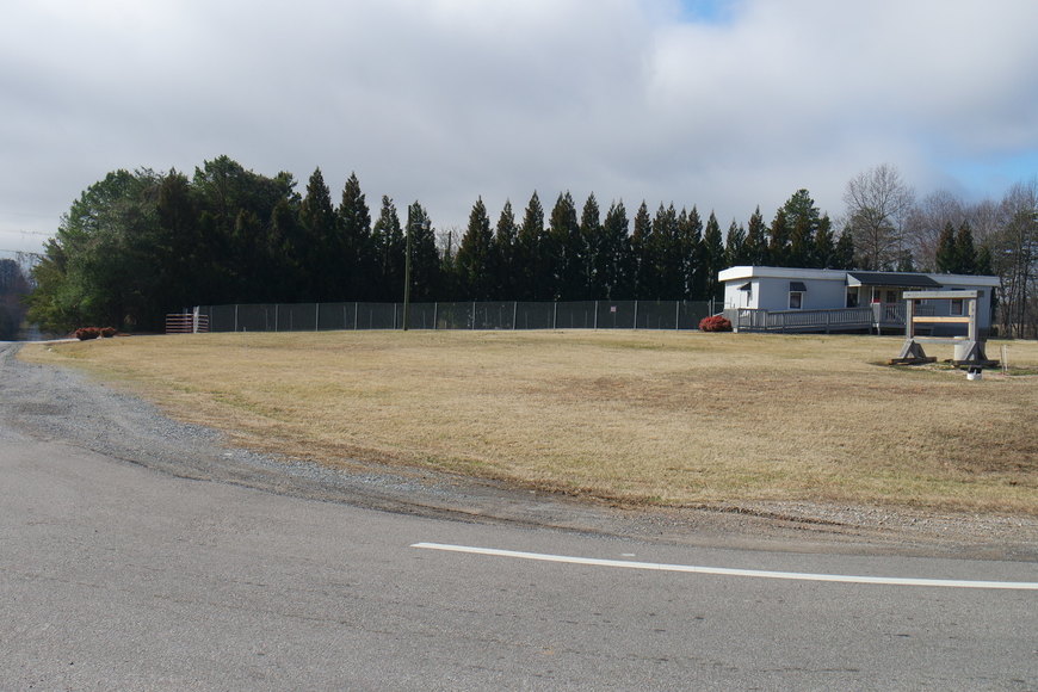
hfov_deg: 63.7
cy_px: 346
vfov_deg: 45.0
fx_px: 836
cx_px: 519
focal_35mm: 29
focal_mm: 11
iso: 160
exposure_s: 1/320
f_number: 8
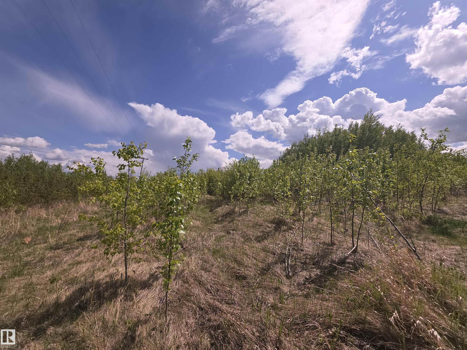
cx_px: 234
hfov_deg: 106.2
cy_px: 175
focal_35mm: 13
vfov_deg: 89.9
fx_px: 175
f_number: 1.9
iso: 20
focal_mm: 2.2
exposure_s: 1/2314
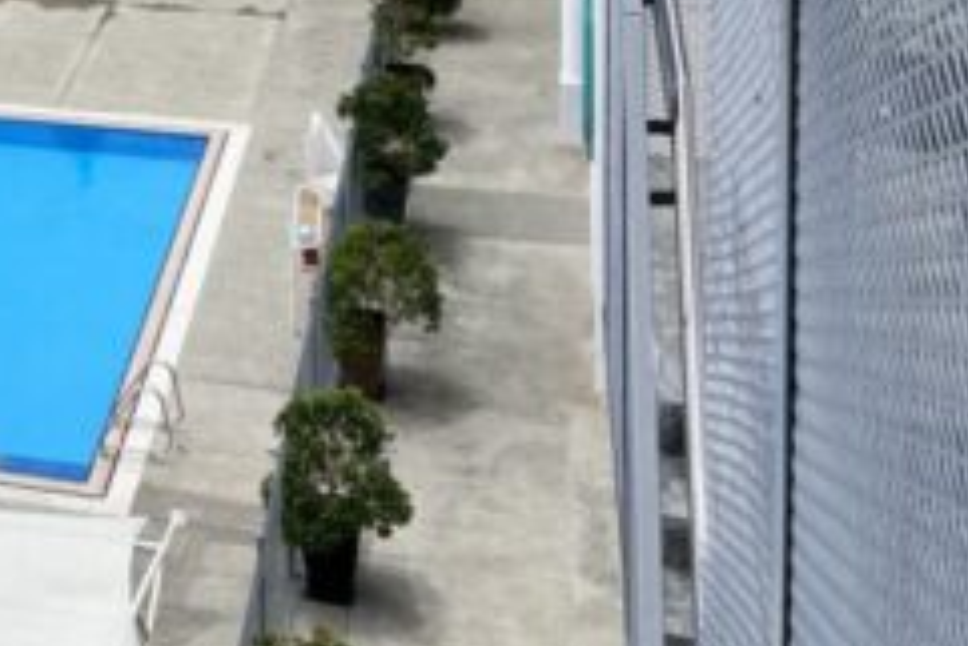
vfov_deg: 14.7
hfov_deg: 21.3
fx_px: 2314
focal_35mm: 86
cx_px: -309
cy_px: -353
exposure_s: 1/5587
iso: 50
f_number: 1.5
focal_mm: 5.7
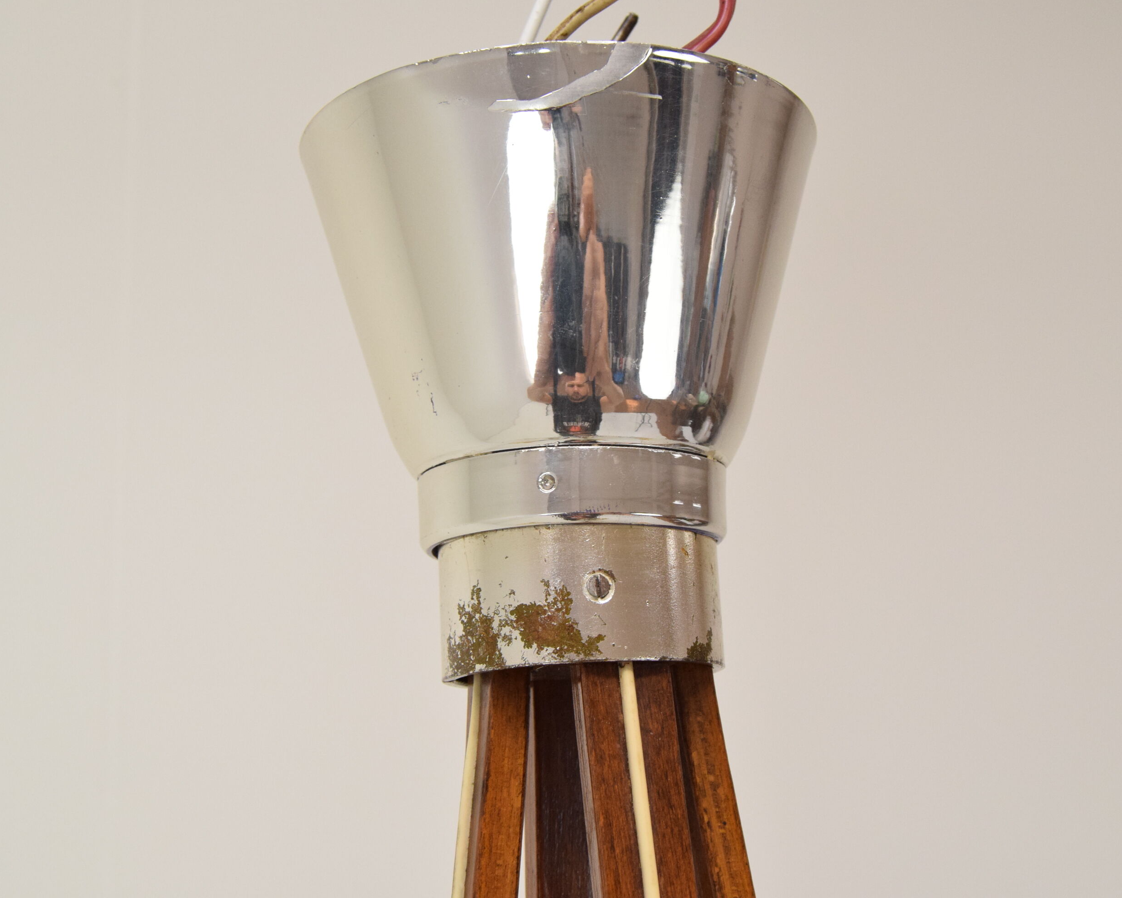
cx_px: 549
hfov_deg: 38.8
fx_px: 1594
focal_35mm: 48
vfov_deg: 31.4
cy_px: 445
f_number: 8
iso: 1600
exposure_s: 1/250
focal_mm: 28
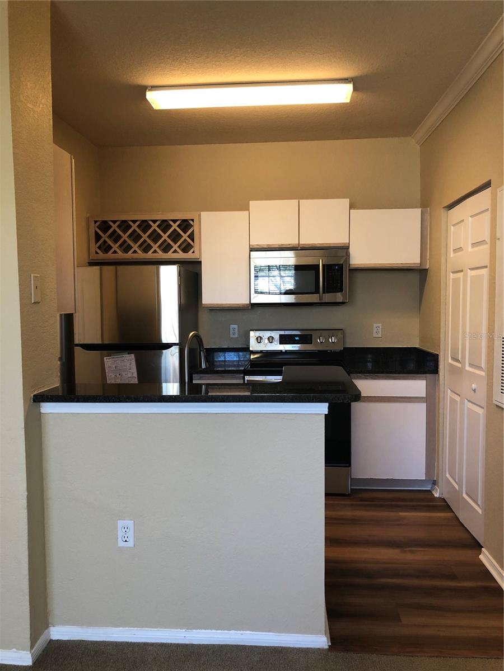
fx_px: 544
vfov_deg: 63.4
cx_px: 252
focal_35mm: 28
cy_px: 336
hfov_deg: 49.7
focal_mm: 3.99
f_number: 1.8
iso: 40
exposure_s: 1/24
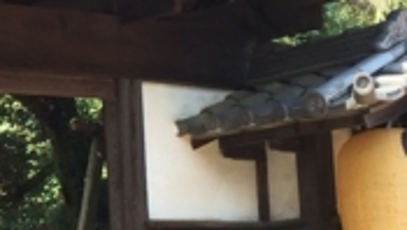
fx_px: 1610
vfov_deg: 8.2
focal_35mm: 149
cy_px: 172
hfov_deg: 13.5
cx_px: -212
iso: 32
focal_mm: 4.12
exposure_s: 1/342
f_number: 2.2
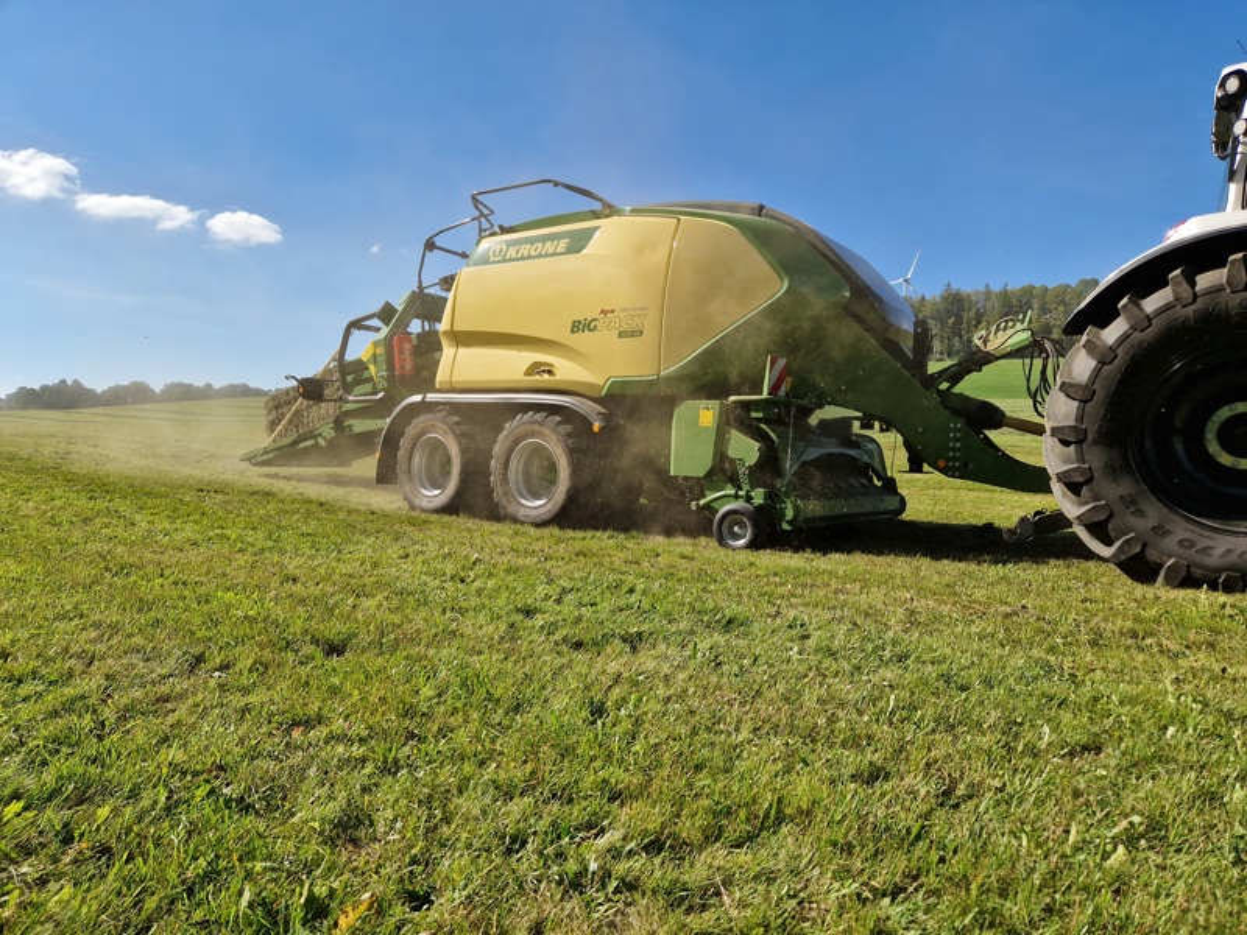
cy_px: 468
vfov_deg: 58.9
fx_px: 829
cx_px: 624
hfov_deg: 73.9
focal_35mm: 23
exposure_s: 1/1772
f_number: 1.8
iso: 50
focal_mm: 5.4
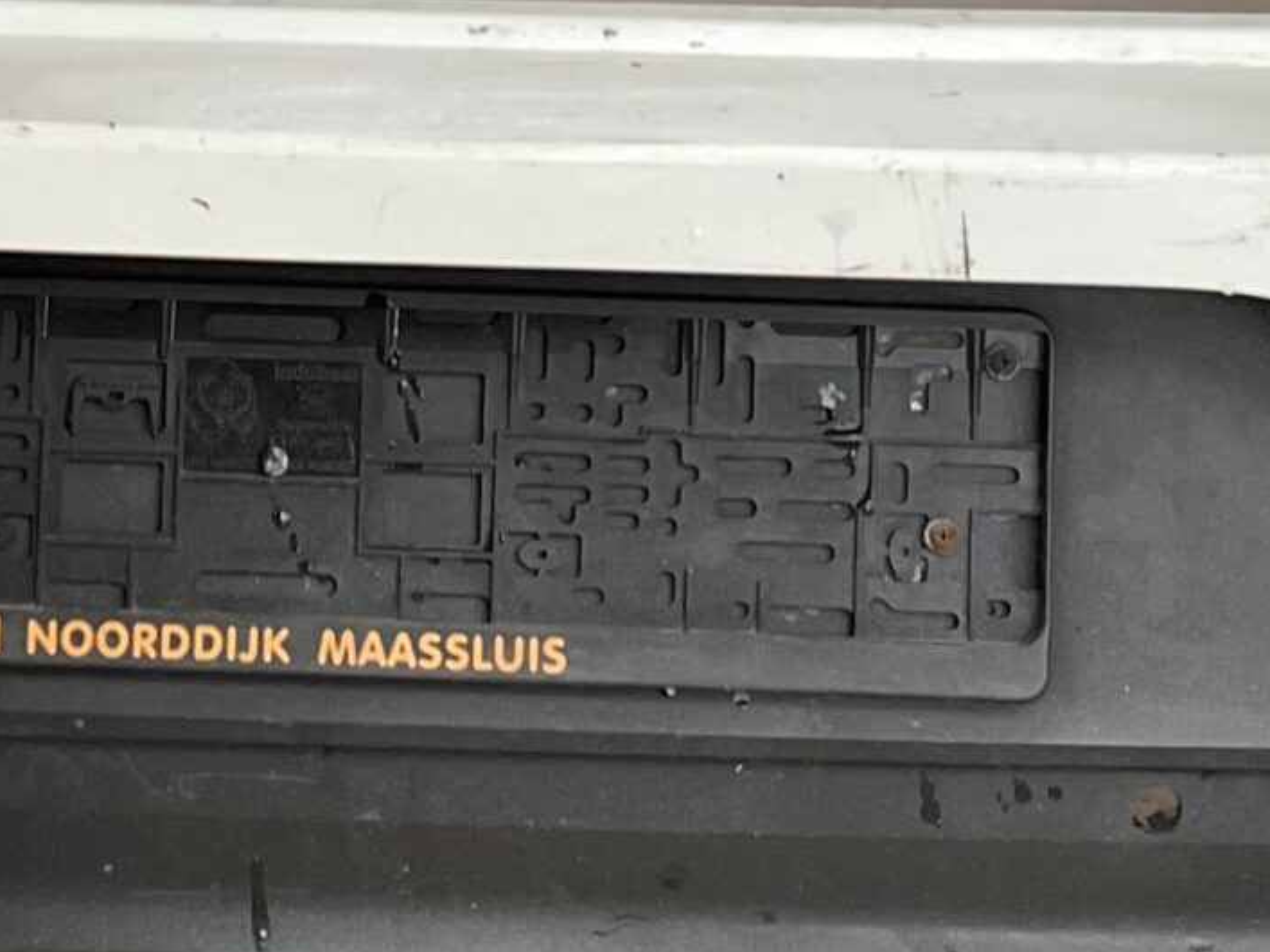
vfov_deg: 13.8
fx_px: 3852
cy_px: -92
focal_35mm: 105
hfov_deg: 18.5
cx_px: 253
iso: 50
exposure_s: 1/50
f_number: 1.8
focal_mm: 3
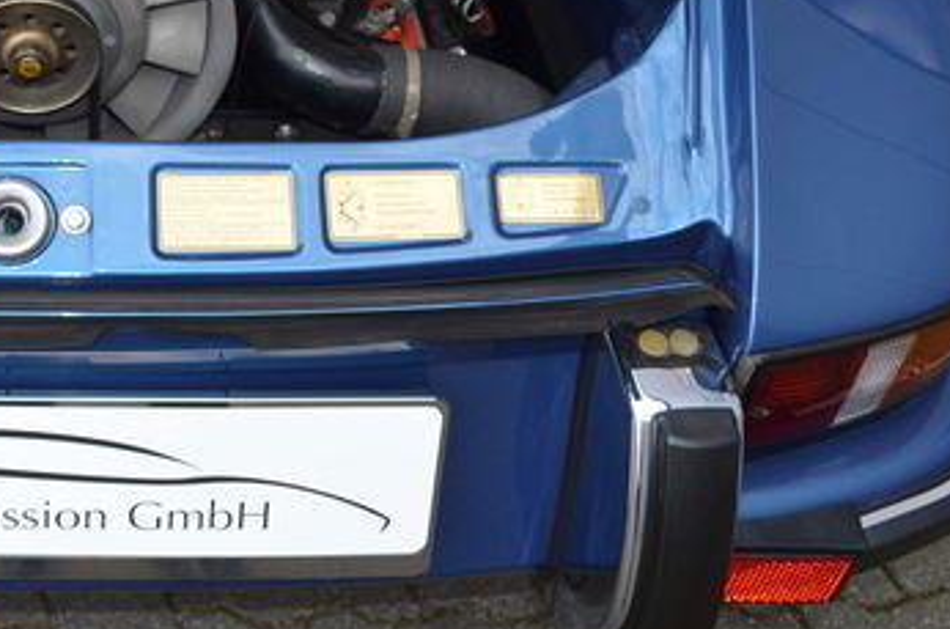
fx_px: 1580
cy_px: 44
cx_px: 49
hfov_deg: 31.5
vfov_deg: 21.9
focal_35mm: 60
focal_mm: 18
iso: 200
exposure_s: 1/125
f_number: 3.5
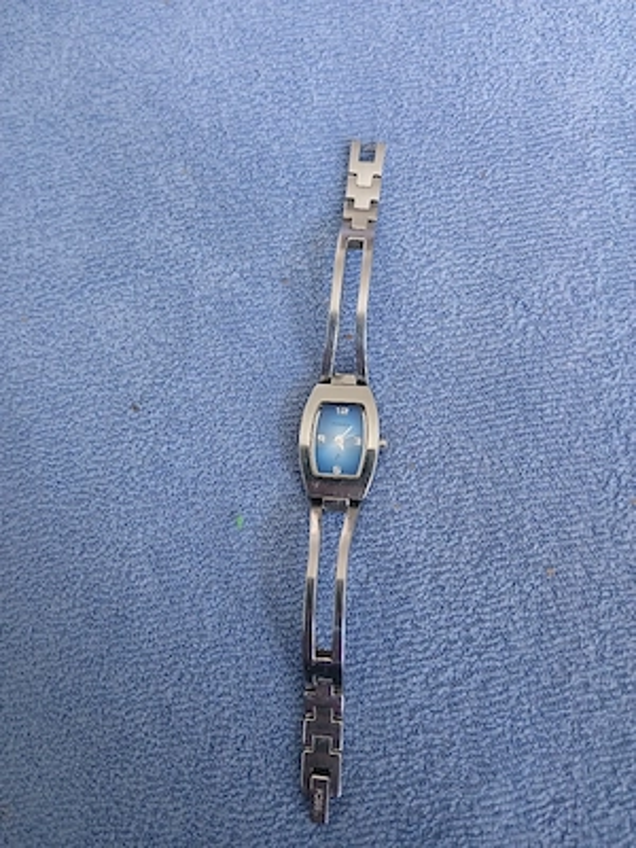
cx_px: 318
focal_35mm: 26
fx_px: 637
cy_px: 424
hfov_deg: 53.1
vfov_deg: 67.3
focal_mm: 3.98
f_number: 1.8
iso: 320
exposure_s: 1/25.1
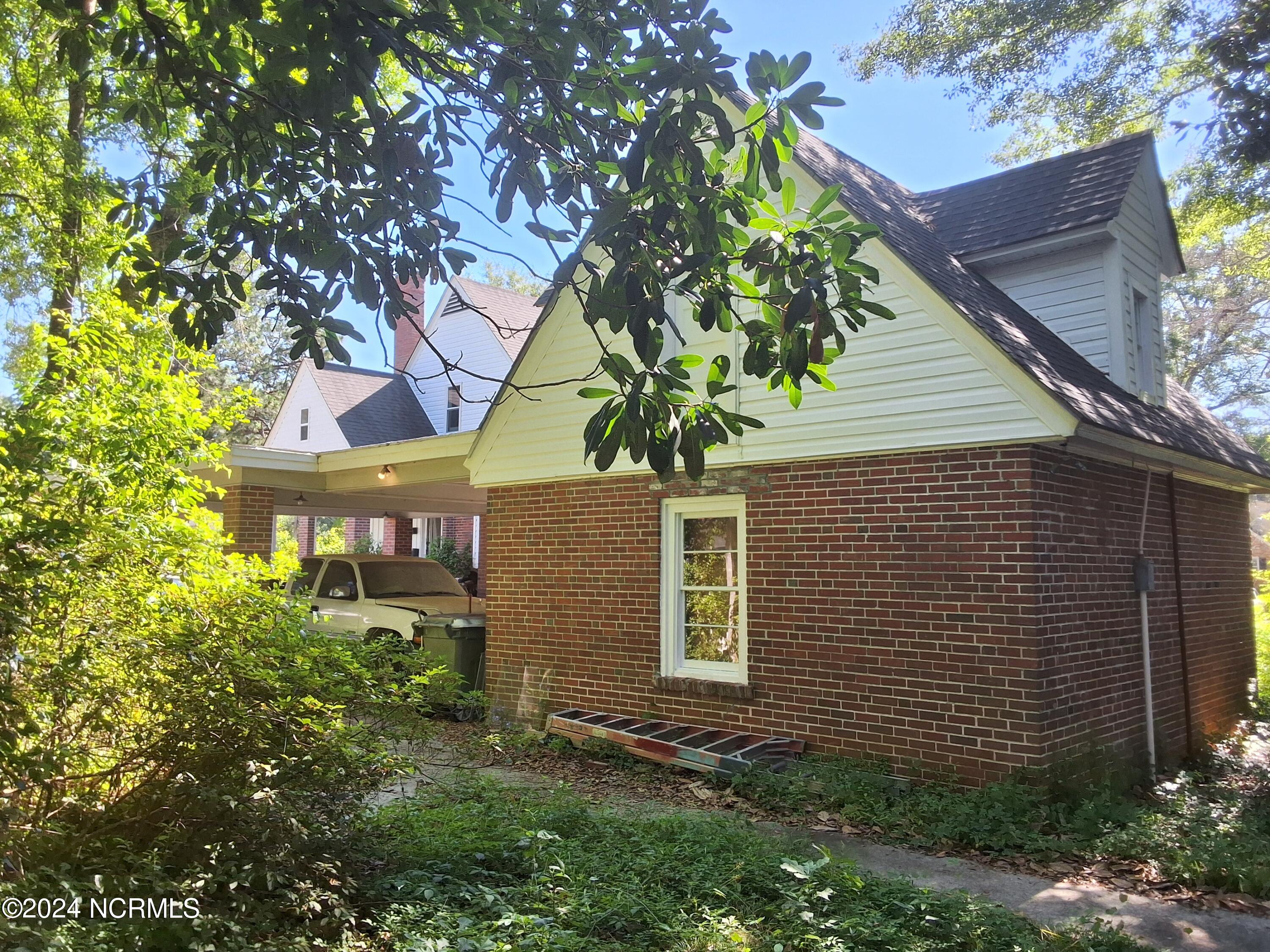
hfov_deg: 63.4
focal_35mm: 28
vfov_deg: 49.7
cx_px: 635
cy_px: 476
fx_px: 1027
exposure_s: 1/317
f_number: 1.9
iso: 32
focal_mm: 2.91
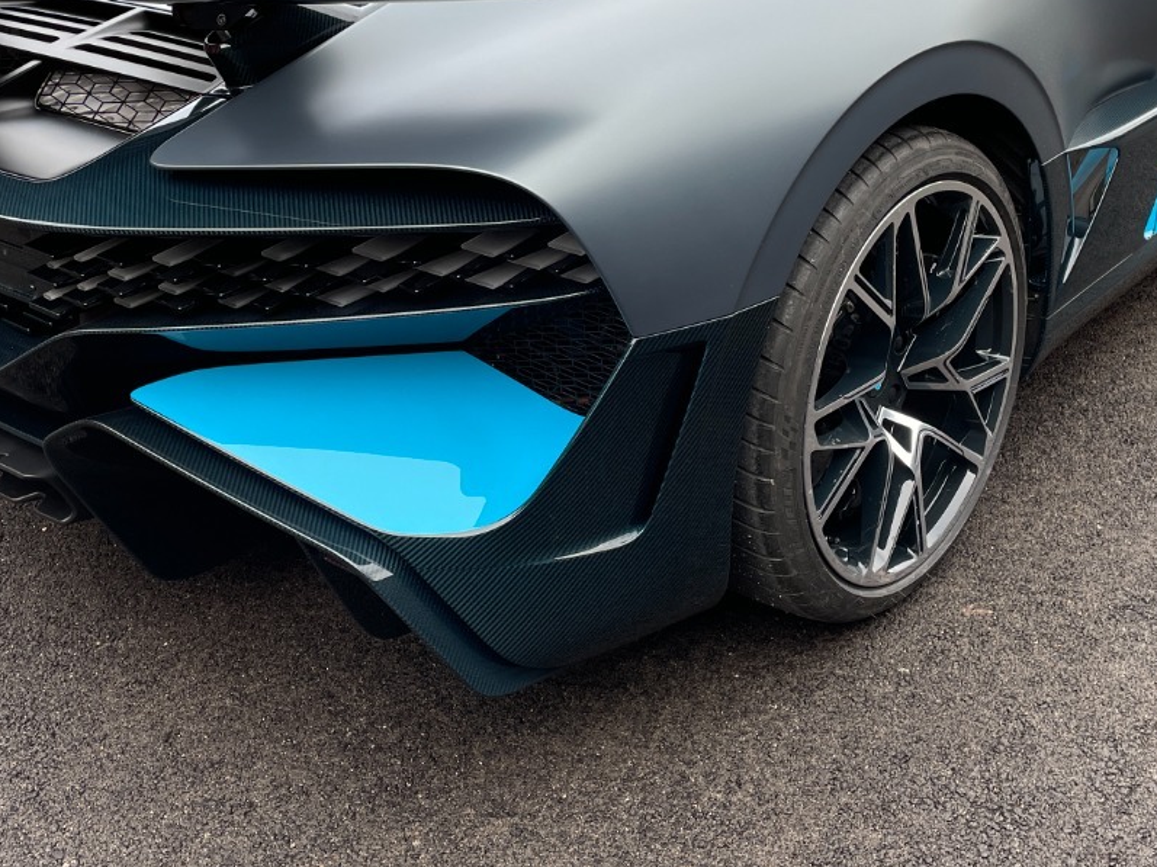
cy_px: 244
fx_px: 1570
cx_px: 598
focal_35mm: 47
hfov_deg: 40.4
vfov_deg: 30.5
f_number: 1.6
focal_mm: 4.2
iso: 32
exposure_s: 1/315
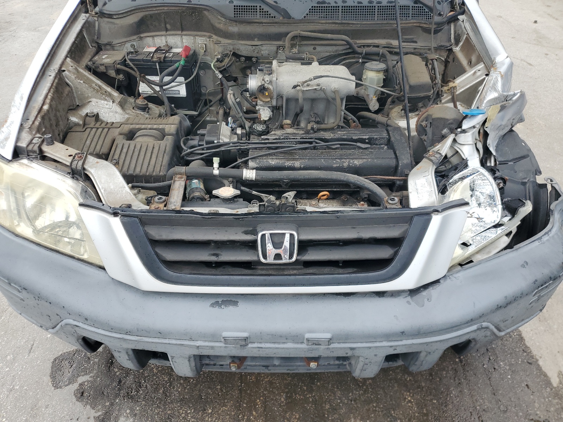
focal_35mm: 26
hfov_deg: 67.3
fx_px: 423
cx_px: 282
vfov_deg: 53.1
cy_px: 211
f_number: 1.5
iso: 50
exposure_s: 1/769
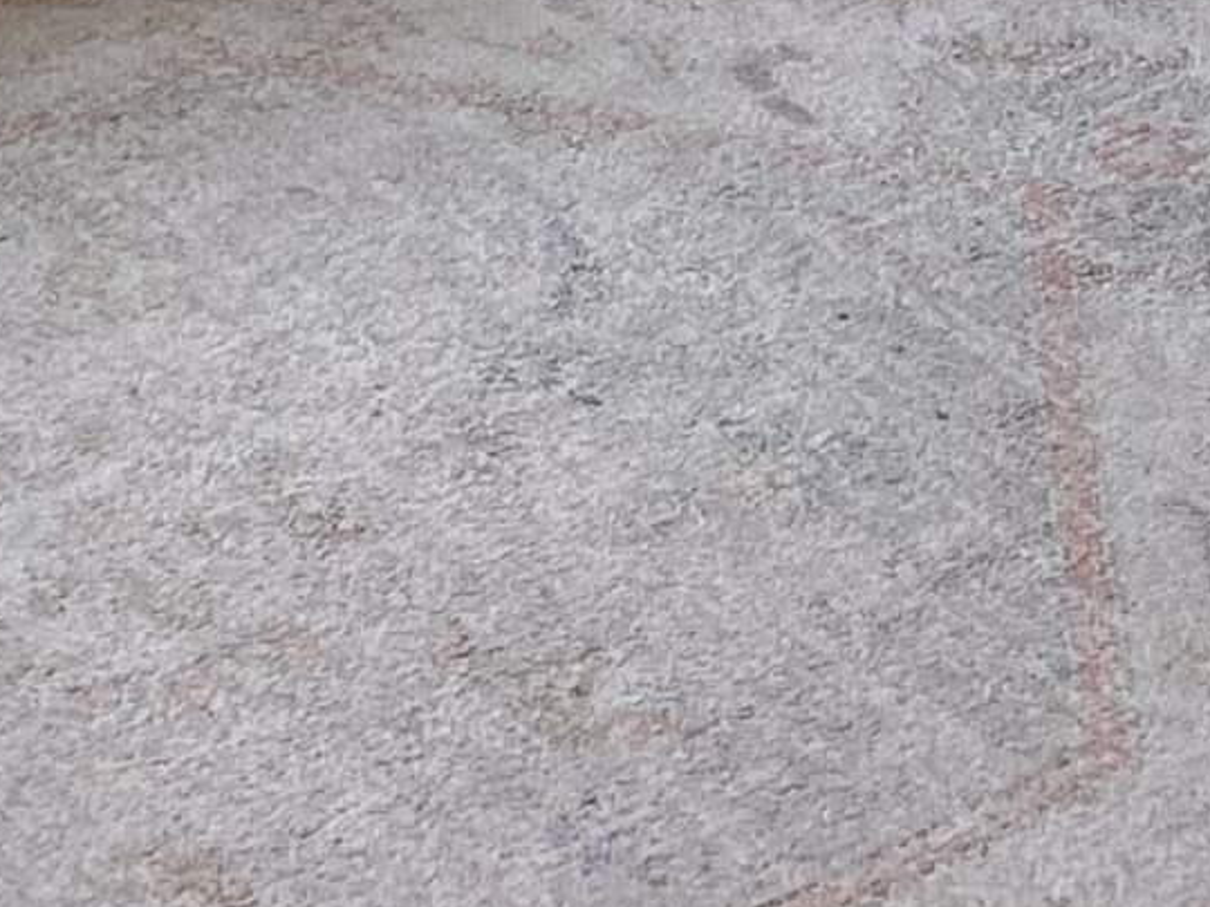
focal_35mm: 148
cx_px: 432
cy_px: -1644
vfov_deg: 8.6
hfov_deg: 13.3
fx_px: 5173
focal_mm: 5.7
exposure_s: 1/126
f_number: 1.5
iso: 32
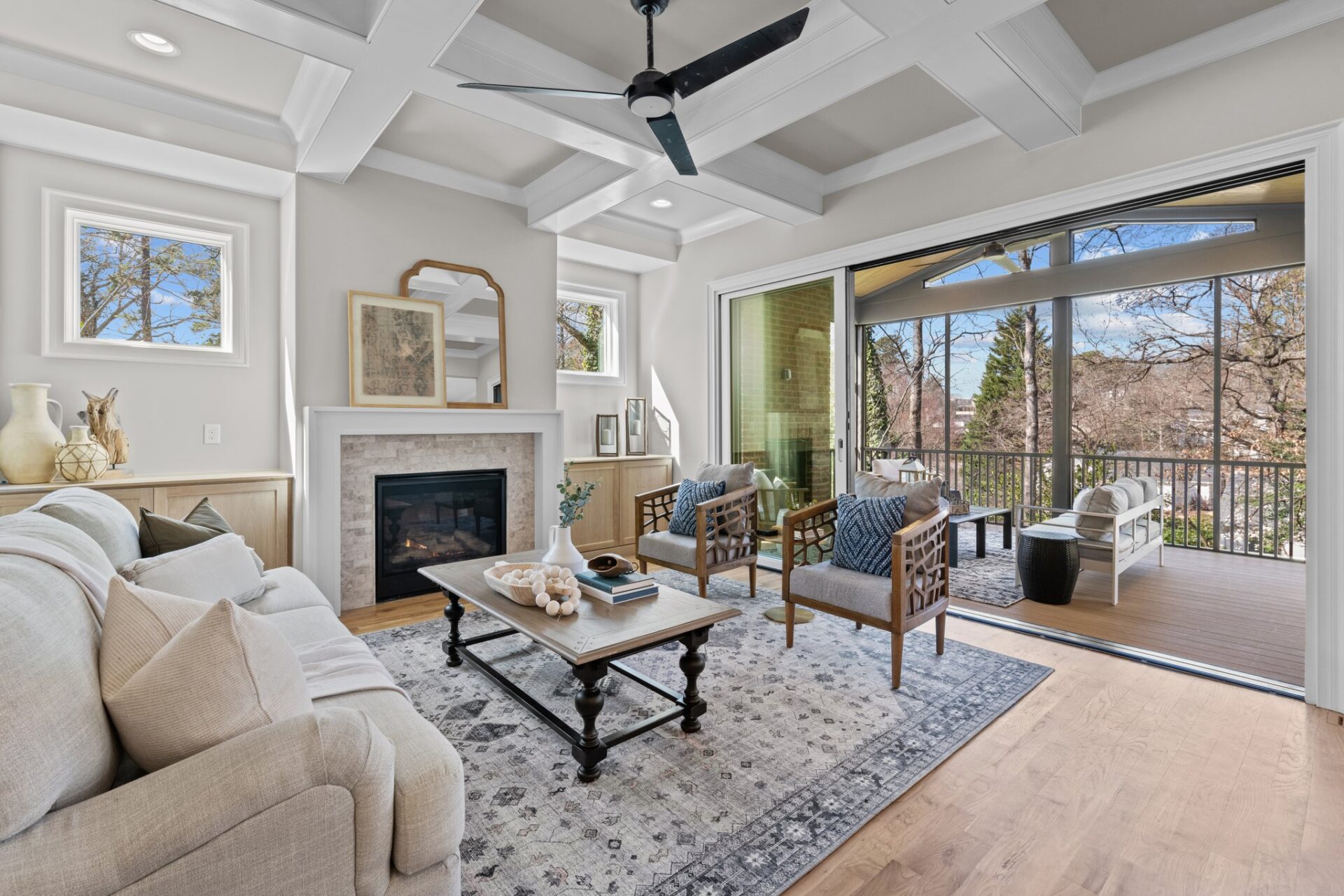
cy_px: 448
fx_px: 560
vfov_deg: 77.3
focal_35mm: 15
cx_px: 672
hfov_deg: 100.4
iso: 400
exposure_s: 1/5
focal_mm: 15
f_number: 7.1
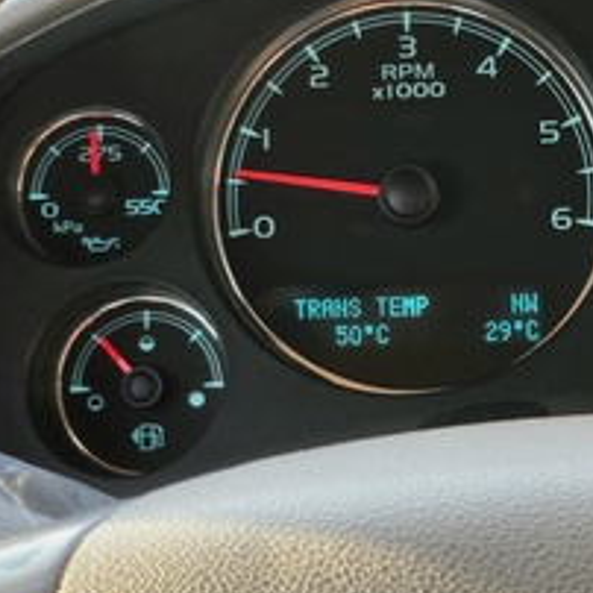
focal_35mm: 138
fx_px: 2675
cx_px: 594
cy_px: 107
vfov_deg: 12.6
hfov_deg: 12.5
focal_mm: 7.9
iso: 200
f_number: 2.4
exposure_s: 1/101
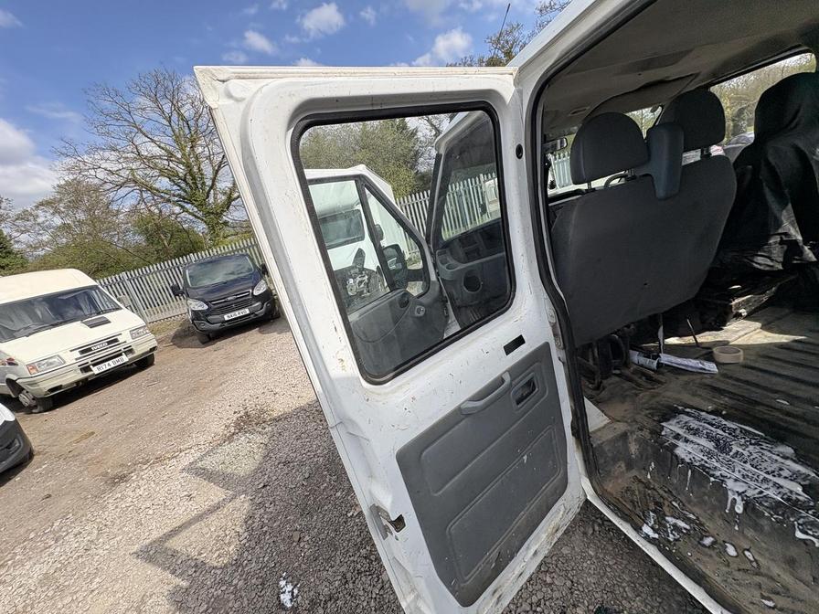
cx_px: 410
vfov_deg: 85.7
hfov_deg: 102.1
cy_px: 307
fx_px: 331
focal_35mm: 14
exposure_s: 1/1020
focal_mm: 2.22
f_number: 2.2
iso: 40
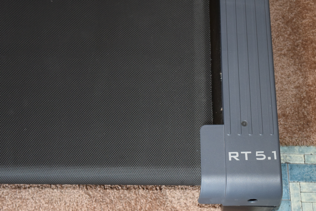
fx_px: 632
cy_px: 106
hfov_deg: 28.1
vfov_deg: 19.0
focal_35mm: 72
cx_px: 158
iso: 2200
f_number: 5.3
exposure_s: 1/60
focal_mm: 48
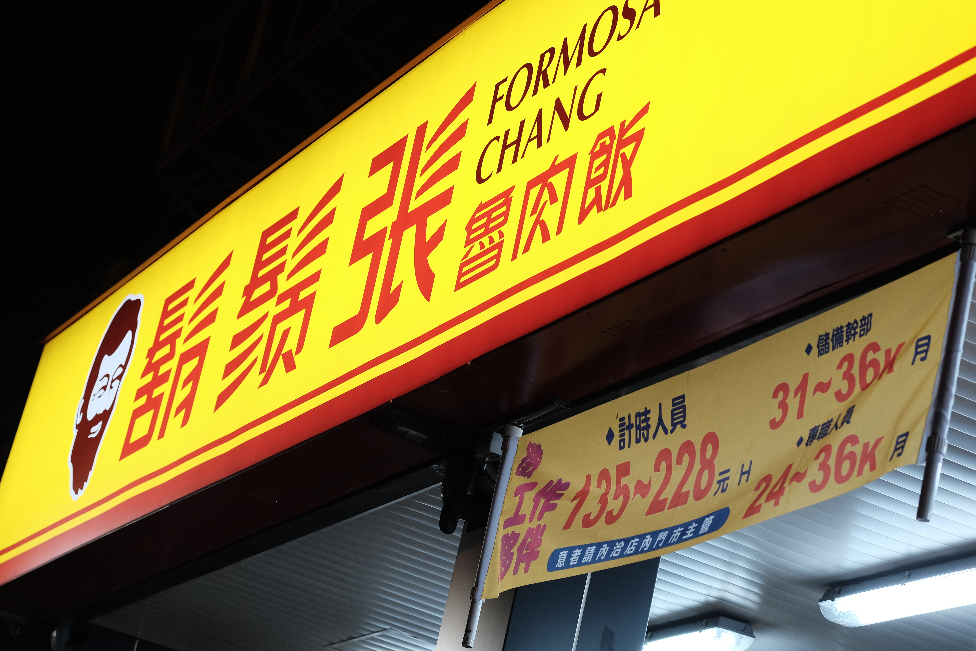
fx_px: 2440
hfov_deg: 22.6
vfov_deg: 15.2
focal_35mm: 90
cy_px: 326
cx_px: 488
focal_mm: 60
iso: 1000
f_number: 4
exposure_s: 1/60
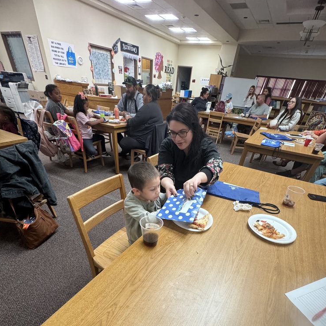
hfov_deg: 84.0
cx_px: 163
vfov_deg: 80.7
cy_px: 222
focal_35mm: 17
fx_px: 181
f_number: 2.2
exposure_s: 1/60
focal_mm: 2.22
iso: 320
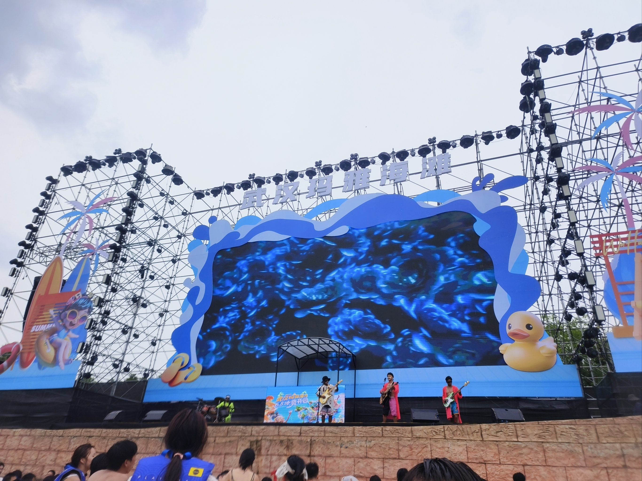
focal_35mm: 23
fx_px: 427
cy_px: 240
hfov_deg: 73.9
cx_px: 321
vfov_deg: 58.9
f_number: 1.75
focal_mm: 5.5
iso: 72
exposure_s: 1/1111
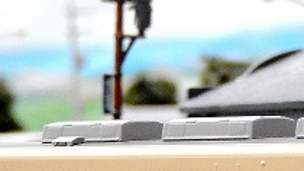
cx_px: 301
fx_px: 2490
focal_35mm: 309
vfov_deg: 3.9
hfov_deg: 7.0
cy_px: 269
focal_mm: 15.2
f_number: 5.1
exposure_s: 1/8
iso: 800
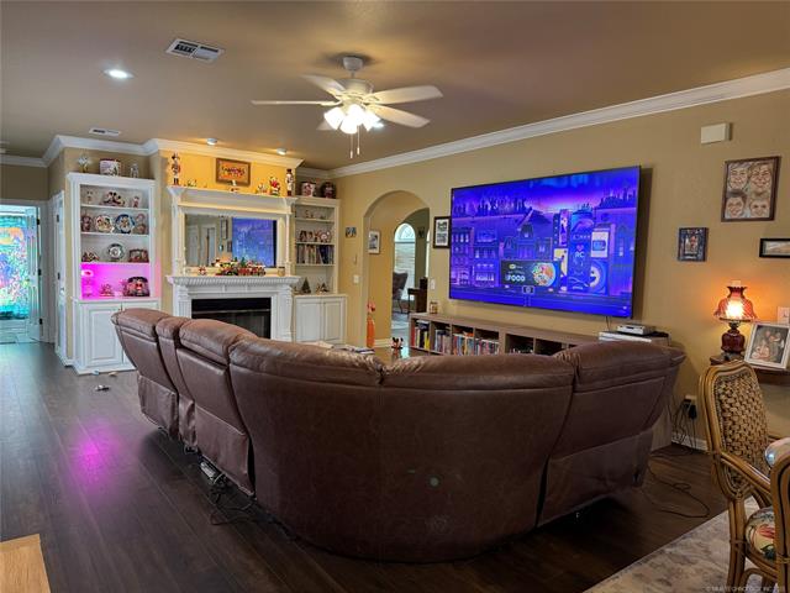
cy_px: 296
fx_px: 548
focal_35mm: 24
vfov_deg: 56.8
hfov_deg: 71.6
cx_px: 395
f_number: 1.78
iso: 200
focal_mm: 6.76
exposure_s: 1/60
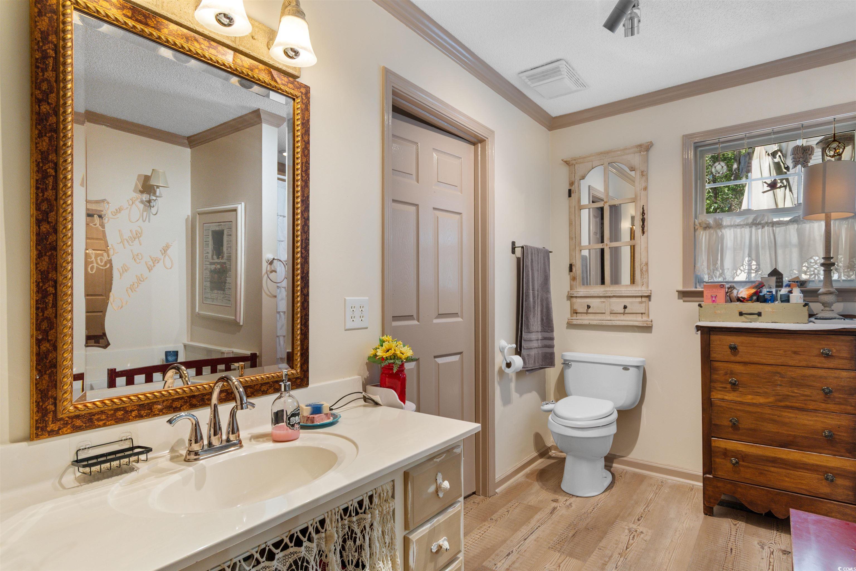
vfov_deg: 67.4
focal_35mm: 18
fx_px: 428
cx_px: 428
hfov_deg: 90.0
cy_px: 286
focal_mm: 12
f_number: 4.8
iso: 100
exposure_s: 1/25
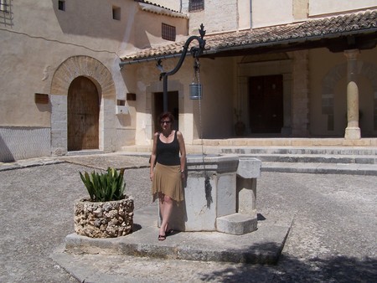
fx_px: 436
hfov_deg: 46.8
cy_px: 142
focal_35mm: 40
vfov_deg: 36.0
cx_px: 188
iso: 80
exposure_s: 1/640
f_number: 5.6
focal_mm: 6.7
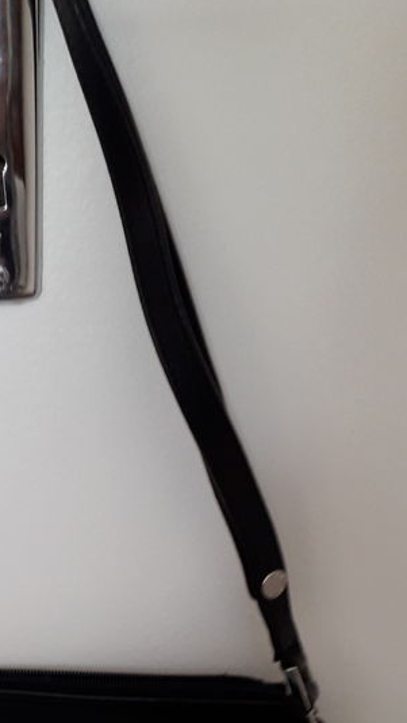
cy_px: 658
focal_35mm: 55
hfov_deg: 21.0
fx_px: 1055
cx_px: -15
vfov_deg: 35.5
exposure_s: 1/50
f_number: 1.9
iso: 100
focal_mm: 3.6
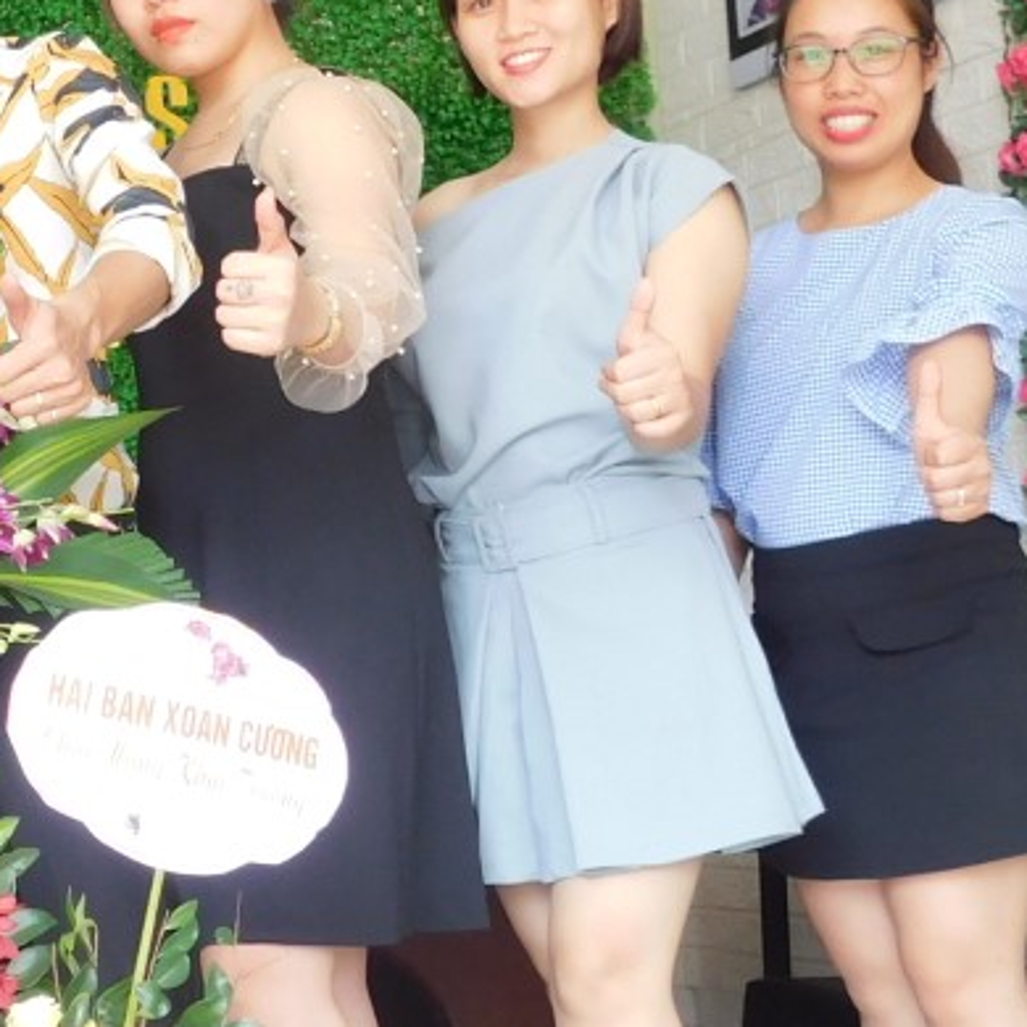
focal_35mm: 75
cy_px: 390
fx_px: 2517
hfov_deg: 21.6
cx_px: -150
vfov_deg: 23.0
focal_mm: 4
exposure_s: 1/50
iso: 125
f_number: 3
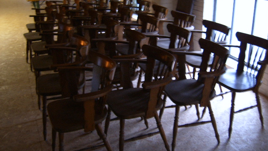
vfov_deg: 30.4
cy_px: 63
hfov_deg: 51.6
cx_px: 135
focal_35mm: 39
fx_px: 277
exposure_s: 1/3
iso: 100
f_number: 2.8
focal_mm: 5.8
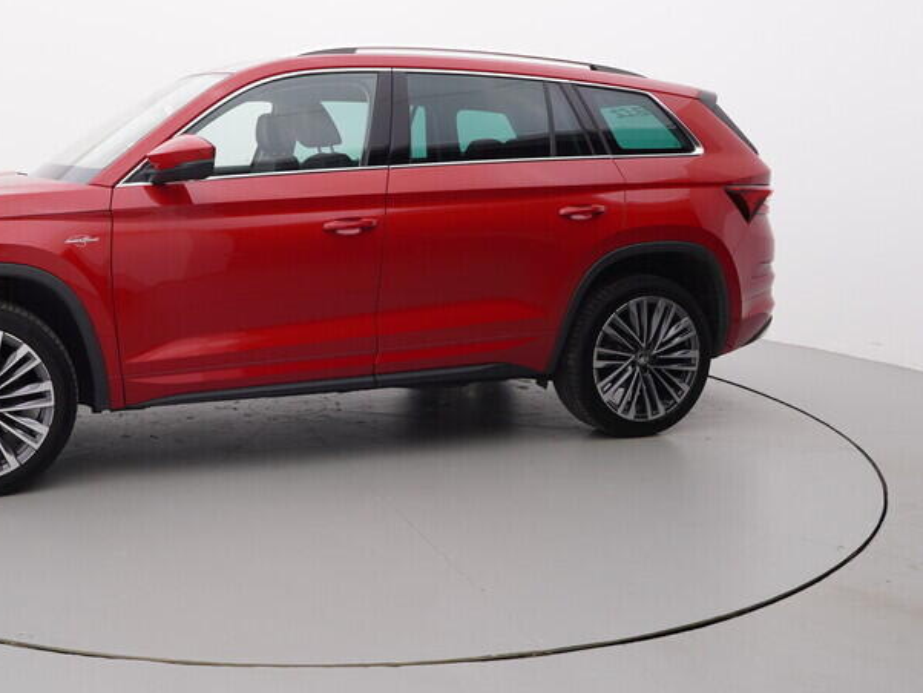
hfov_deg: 49.0
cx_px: 273
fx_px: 982
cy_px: 297
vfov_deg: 38.8
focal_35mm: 37
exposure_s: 1/80
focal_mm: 15
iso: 200
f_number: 5
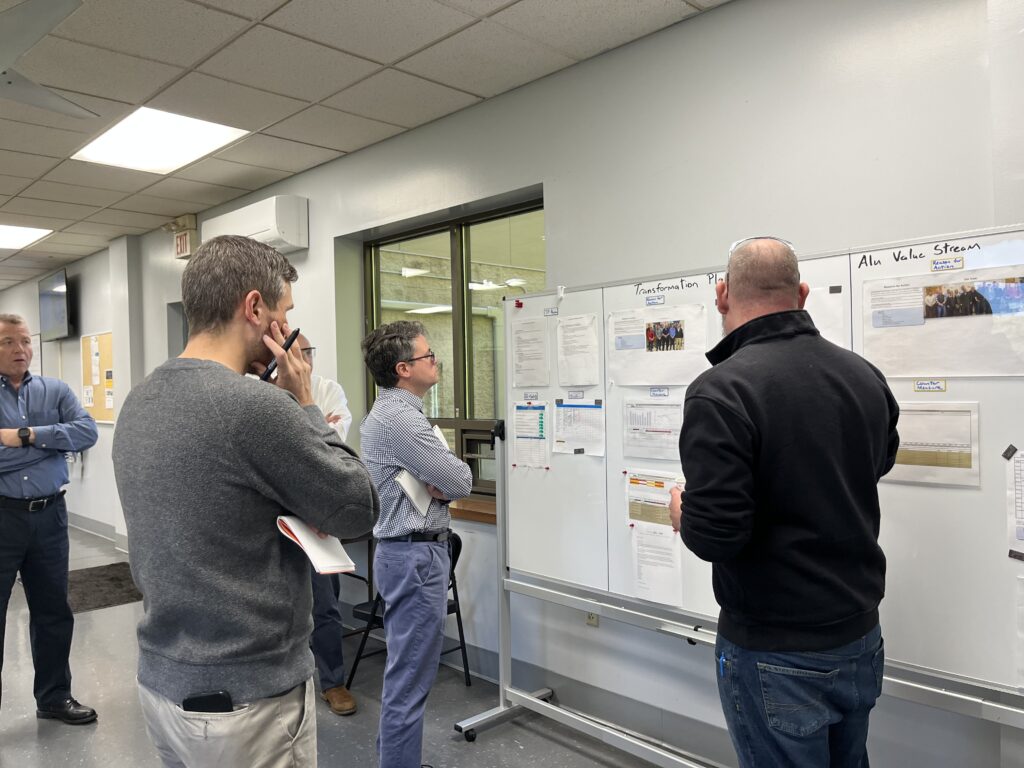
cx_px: 512
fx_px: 769
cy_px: 384
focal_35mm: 26
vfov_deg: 53.1
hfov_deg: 67.3
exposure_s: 1/120
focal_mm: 5.1
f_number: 1.6
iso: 125
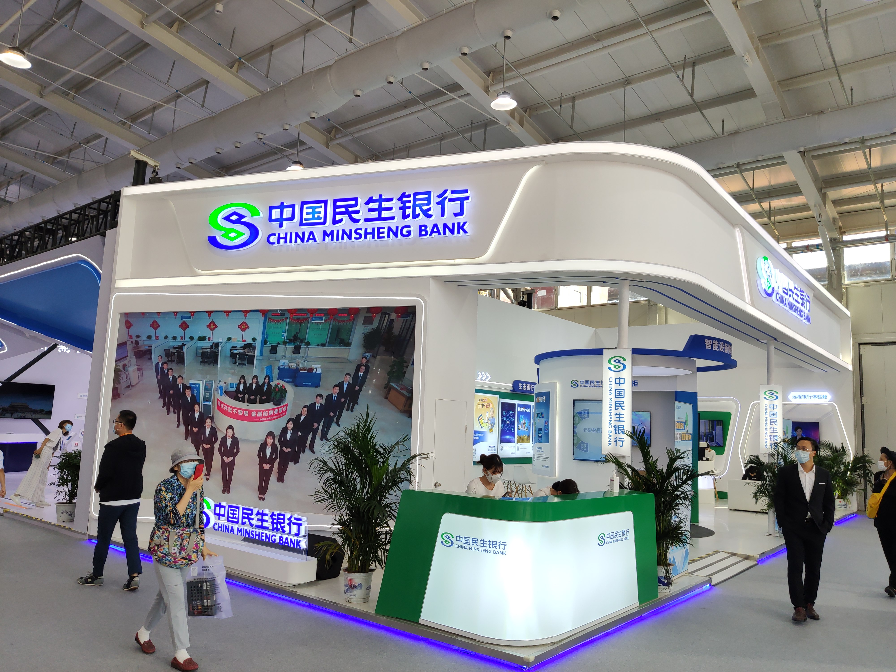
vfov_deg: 53.1
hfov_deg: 67.3
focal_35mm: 26
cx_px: 448
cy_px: 336
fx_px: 673
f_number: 1.75
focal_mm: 4.75
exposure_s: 1/210
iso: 112
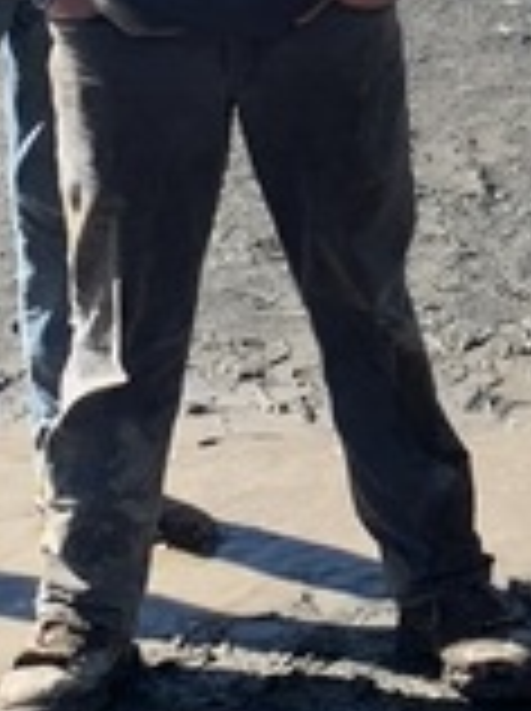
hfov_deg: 11.2
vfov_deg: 14.8
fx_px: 2707
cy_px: 32
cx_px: 338
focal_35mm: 132
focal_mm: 4.25
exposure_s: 1/1088
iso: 25
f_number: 1.8
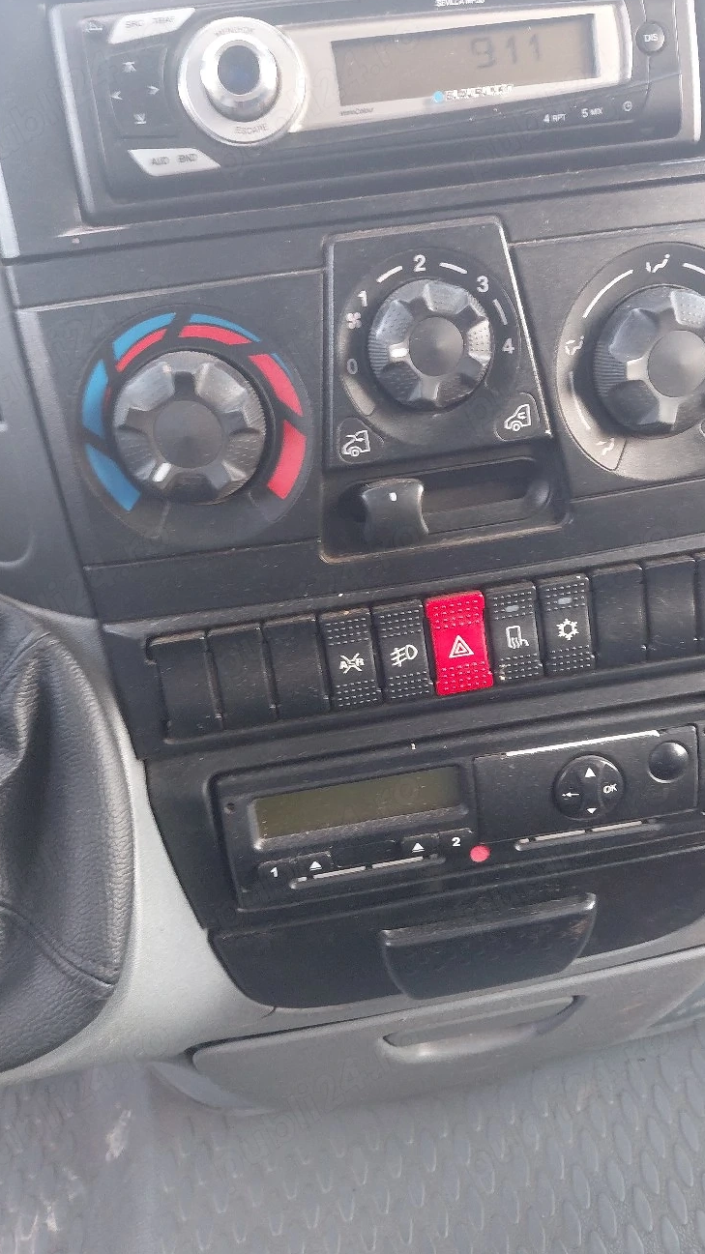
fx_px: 931
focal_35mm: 28
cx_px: 380
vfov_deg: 67.9
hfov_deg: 41.4
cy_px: 640
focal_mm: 4.69
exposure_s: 1/24
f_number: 1.8
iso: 400
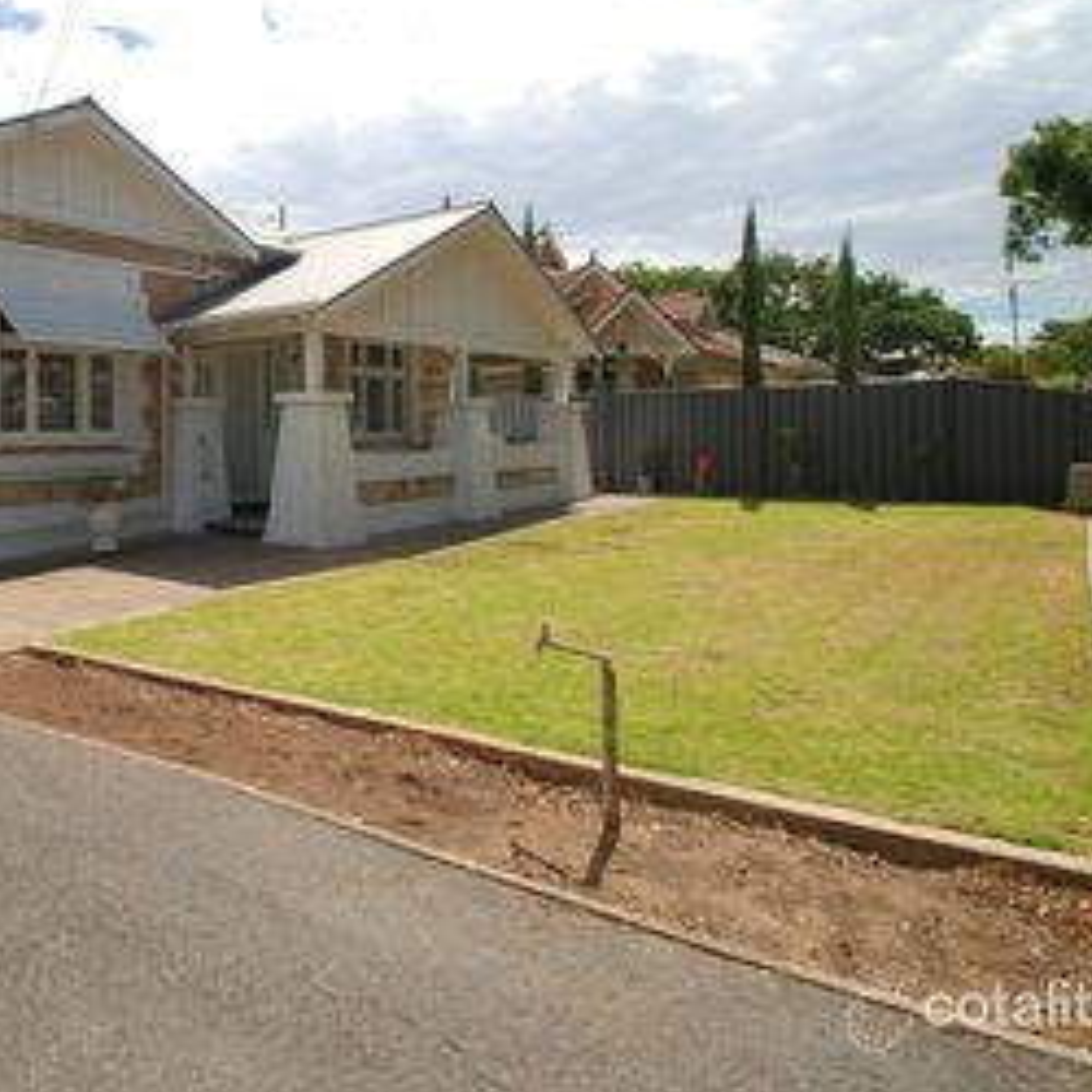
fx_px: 857
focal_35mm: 24
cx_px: 170
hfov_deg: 58.3
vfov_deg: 64.1
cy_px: 413
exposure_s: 1/200
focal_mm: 10
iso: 100
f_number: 10
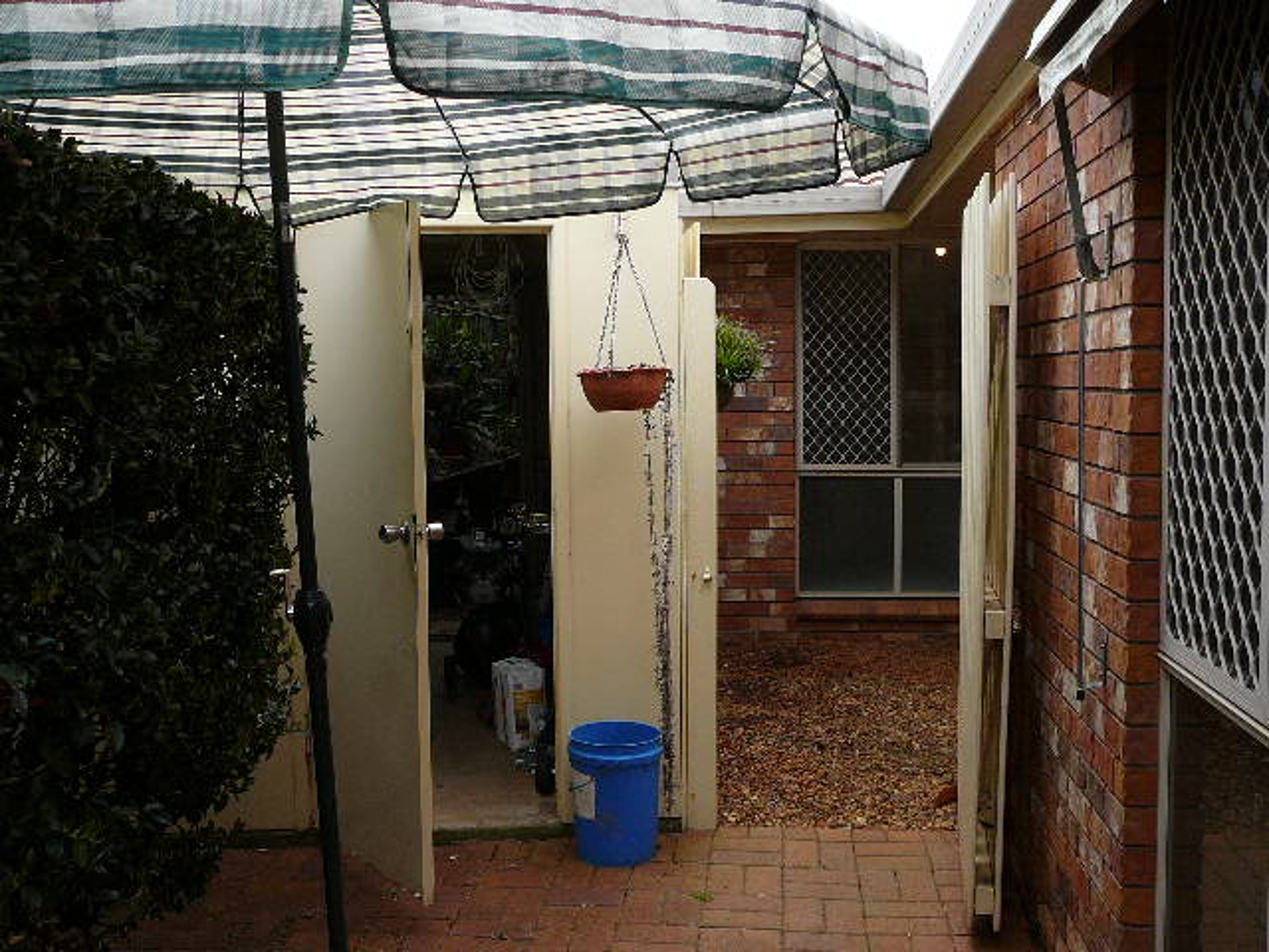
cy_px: 476
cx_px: 634
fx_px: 1283
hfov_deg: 52.6
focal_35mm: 35
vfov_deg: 40.7
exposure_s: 1/500
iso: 80
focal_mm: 5.2
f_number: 2.8
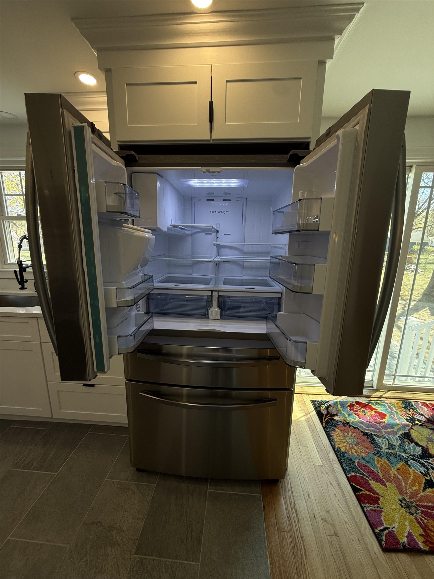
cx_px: 217
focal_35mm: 14
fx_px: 234
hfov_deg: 85.7
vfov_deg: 102.1
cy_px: 290
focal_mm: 2.22
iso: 64
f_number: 2.2
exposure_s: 1/120
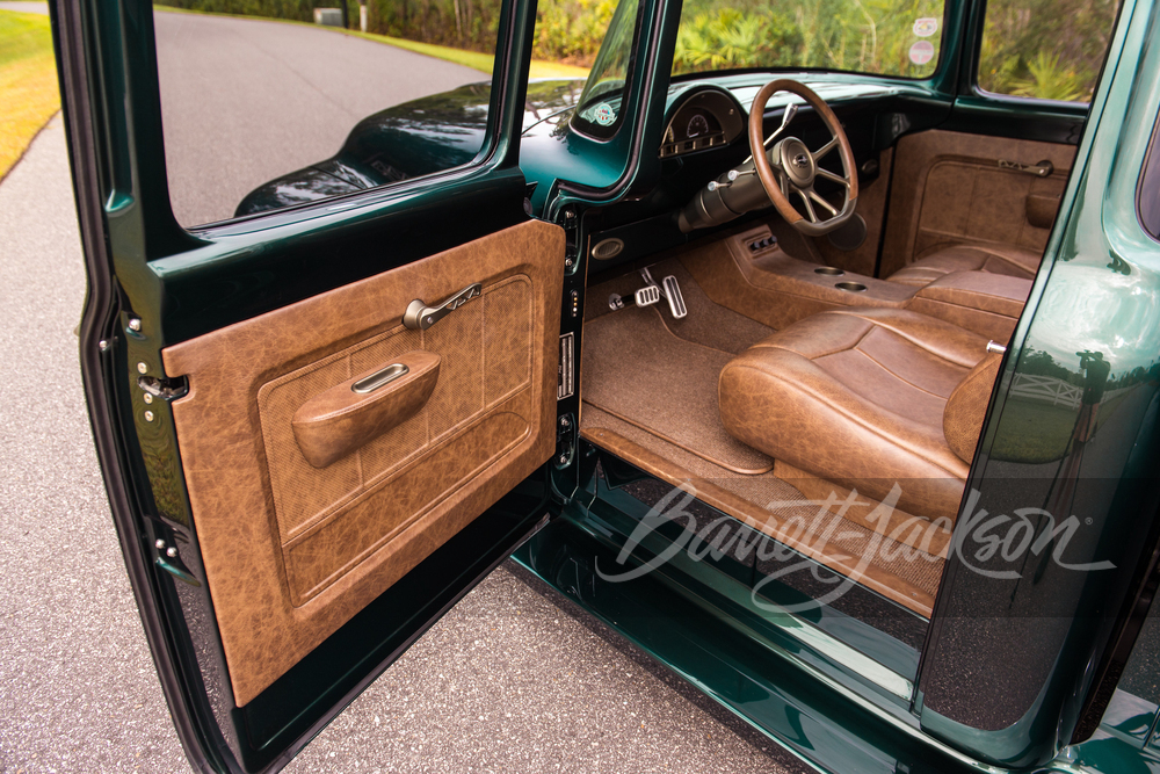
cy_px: 387
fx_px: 773
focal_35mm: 24
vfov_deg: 53.1
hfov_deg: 73.7
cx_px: 580
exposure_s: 1/160
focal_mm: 24
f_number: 4
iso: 400
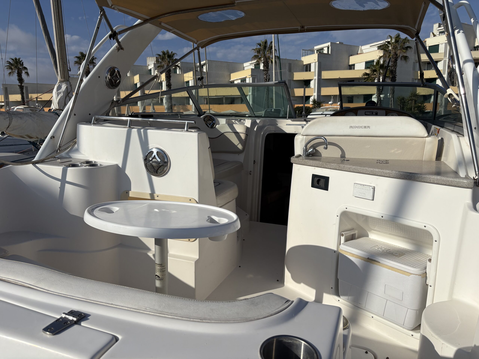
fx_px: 360
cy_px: 180
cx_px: 240
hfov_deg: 67.3
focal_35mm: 26
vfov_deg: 53.1
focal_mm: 5.96
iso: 40
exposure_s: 1/10101
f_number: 1.6
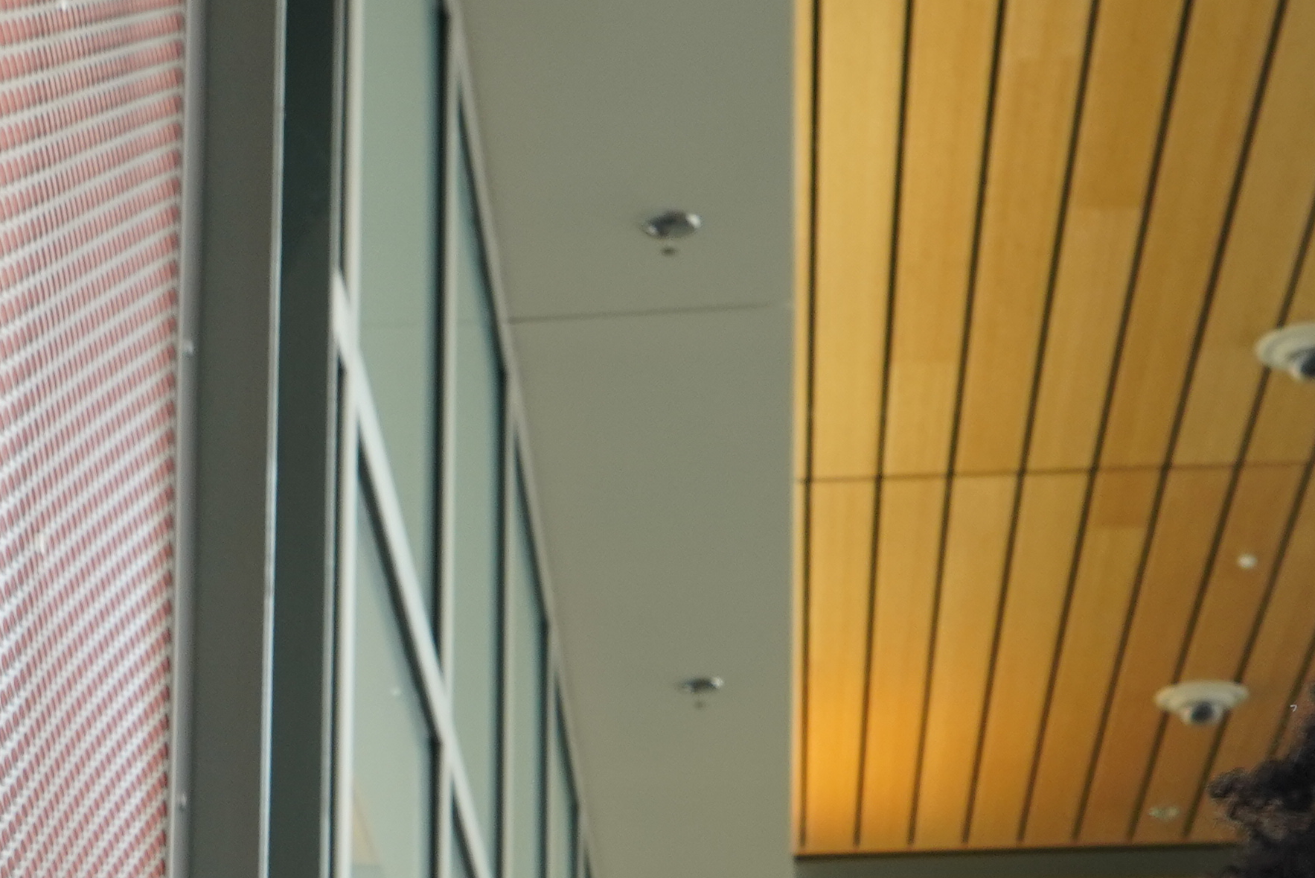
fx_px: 3946
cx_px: 215
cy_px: 1460
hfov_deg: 18.7
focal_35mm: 108
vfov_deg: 11.9
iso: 500
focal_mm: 24
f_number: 9
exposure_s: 1/13
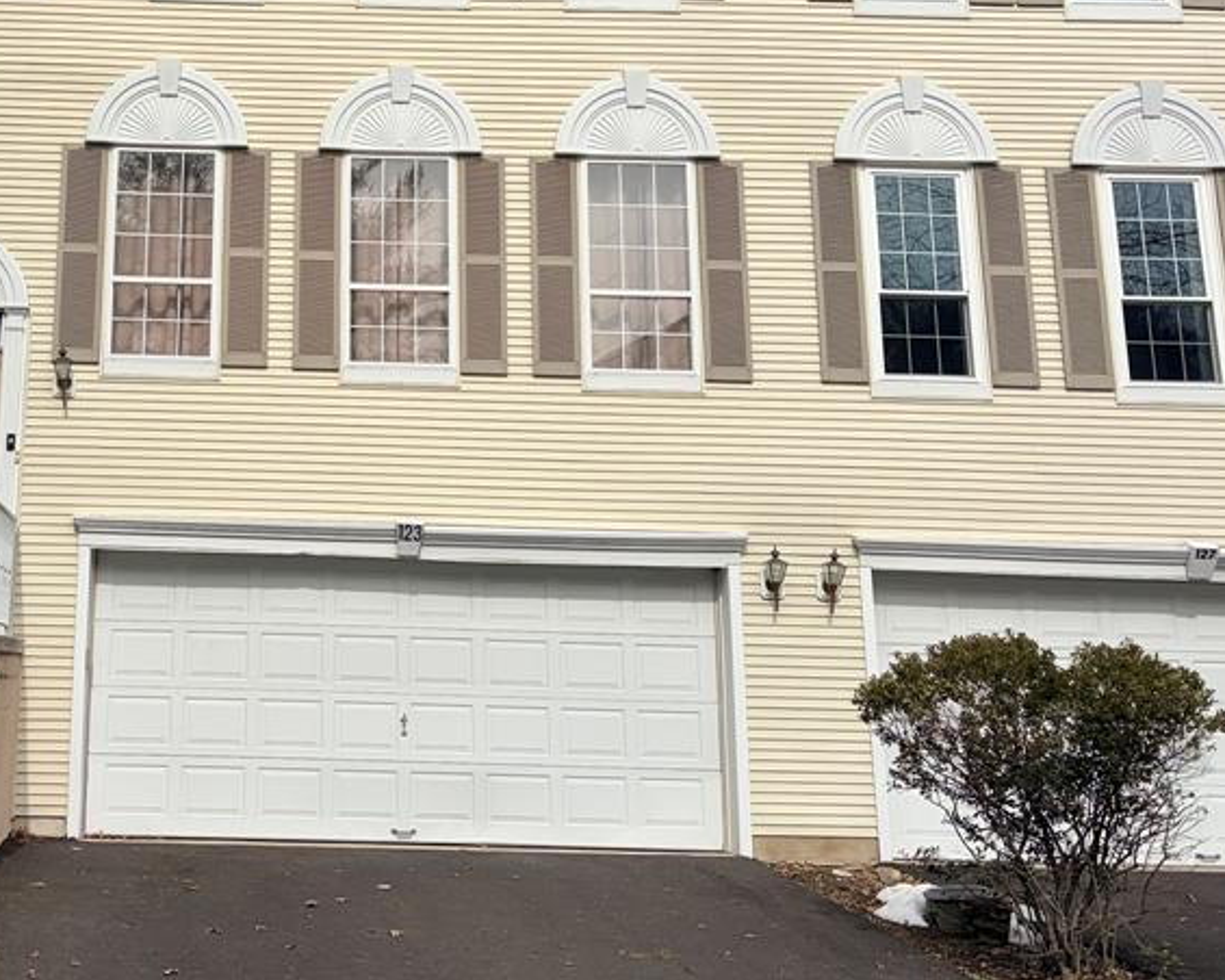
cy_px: 288
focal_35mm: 46
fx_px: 1668
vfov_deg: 32.3
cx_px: 247
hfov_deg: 38.8
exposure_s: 1/6993
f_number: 1.6
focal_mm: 5.96
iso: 64
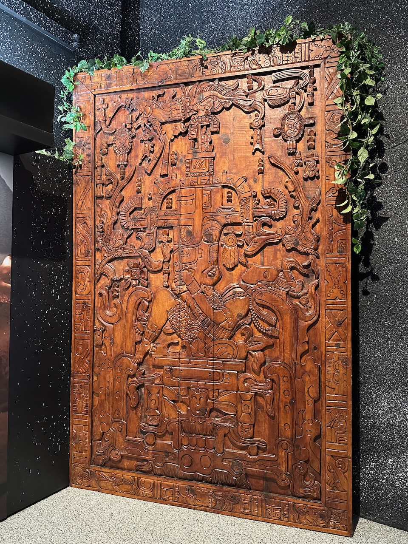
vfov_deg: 71.6
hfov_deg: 56.8
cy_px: 272
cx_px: 204
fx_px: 377
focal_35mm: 24
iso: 800
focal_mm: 6.86
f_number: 1.78
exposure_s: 1/40
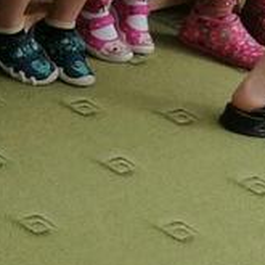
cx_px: -756
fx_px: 1680
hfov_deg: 7.1
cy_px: 40
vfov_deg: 9.0
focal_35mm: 194
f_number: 1.8
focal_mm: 4.75
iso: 100
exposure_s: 1/50
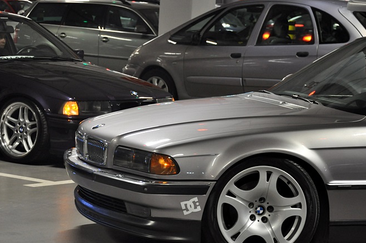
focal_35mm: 128
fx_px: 1300
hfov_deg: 16.0
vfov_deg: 10.7
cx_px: 156
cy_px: 147
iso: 1100
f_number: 5.3
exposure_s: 1/30
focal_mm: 70
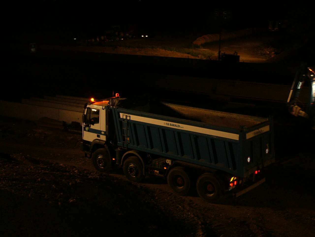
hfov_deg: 36.2
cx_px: 158
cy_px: 118
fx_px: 482
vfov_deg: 27.5
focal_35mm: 53
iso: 200
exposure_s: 1/30
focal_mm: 8.8
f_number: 3.4
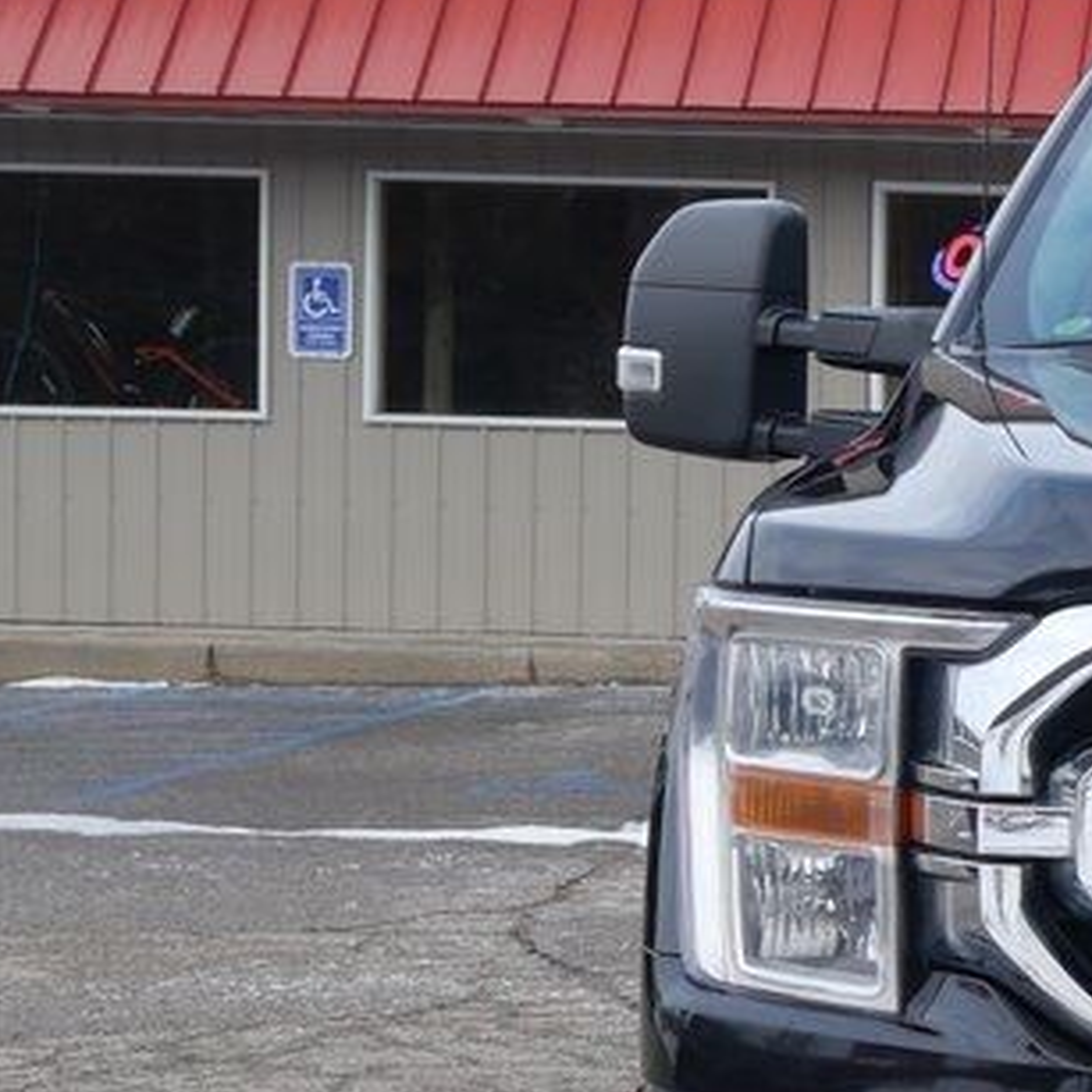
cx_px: 1672
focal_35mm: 124
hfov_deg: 13.2
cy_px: 864
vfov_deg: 14.0
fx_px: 4426
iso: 200
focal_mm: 21
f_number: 6.3
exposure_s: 1/200
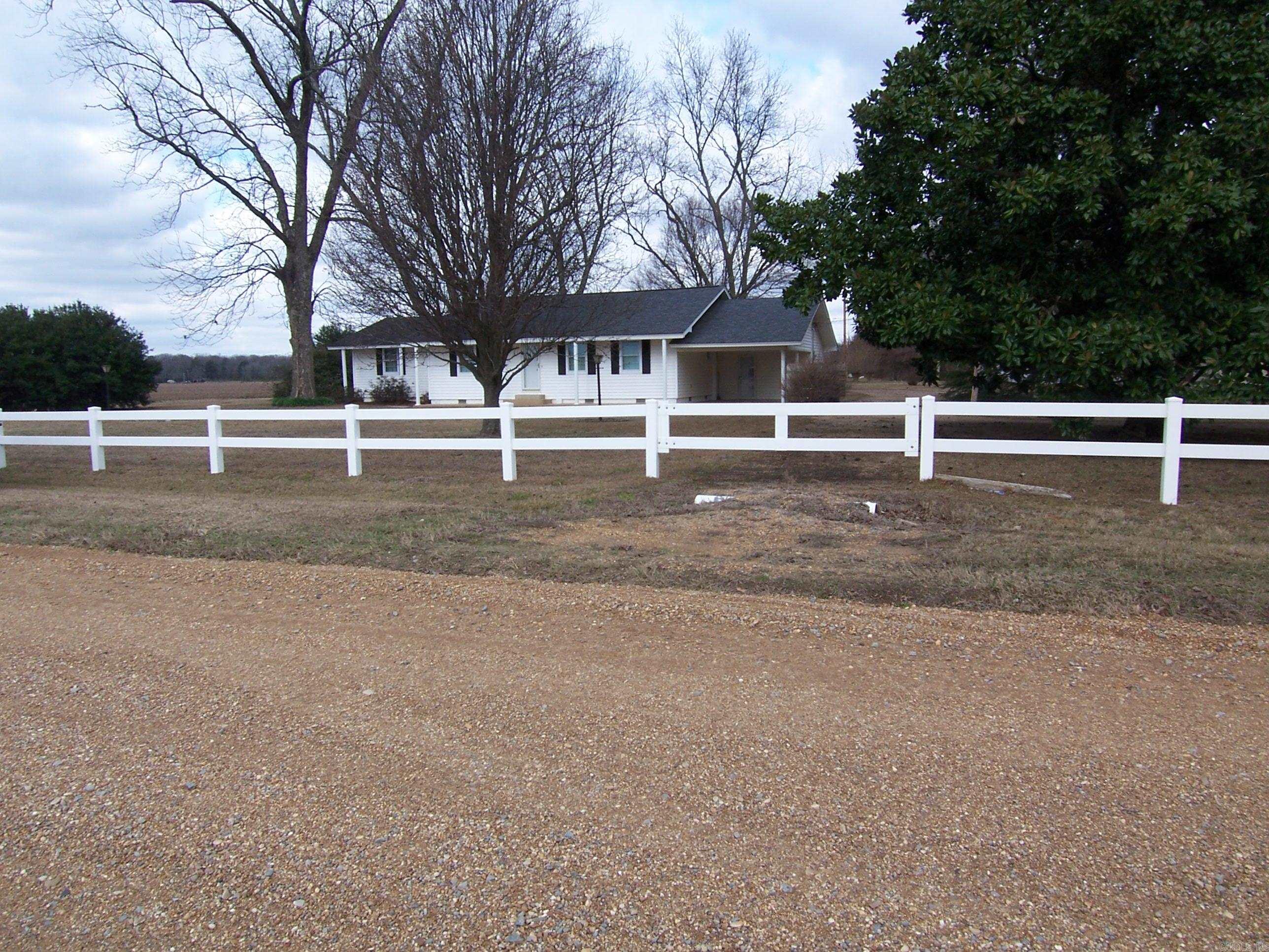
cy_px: 476
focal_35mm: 23
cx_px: 634
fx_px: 843
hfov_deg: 73.9
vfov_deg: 58.9
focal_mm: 3.8
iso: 64
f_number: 5.6
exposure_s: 1/125
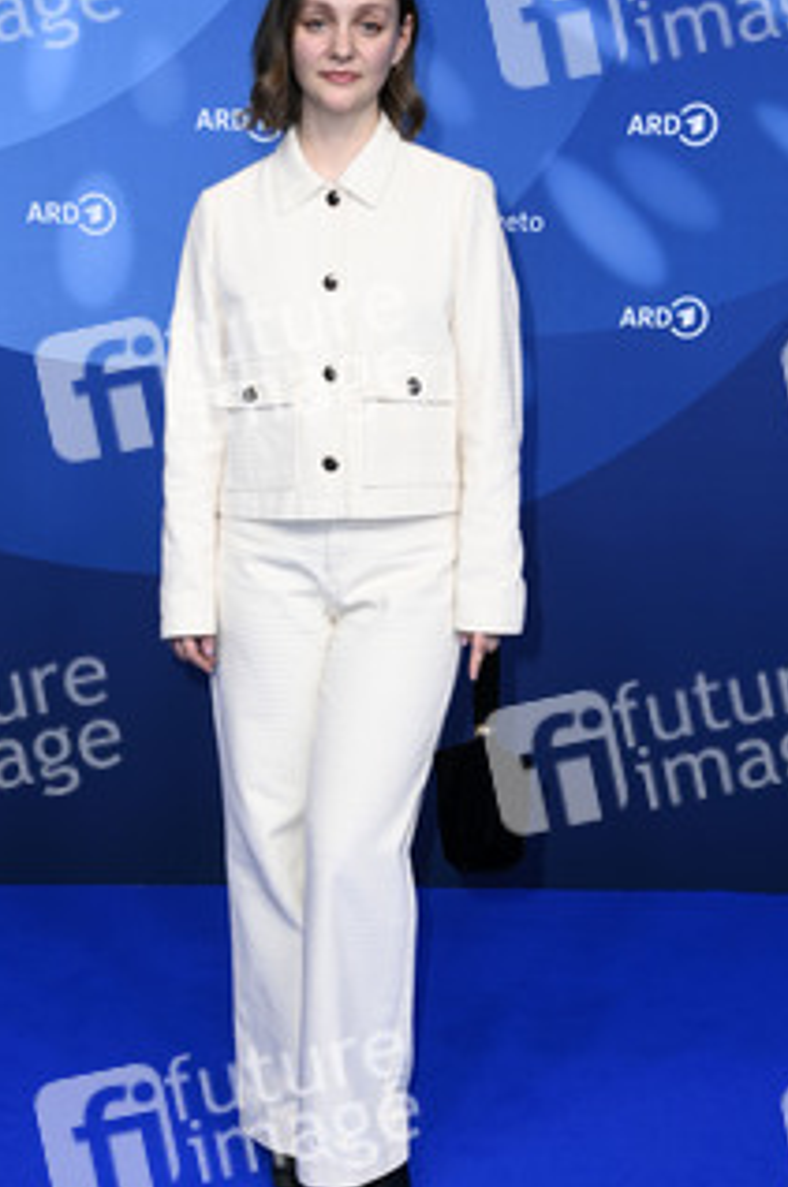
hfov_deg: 18.6
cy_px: 560
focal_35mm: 73
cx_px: 336
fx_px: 2405
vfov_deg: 27.7
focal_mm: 58
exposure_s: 1/250
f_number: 5.6
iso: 1000
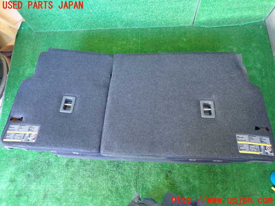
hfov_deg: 69.4
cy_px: 103
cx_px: 138
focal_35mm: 25
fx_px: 199
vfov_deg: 54.9
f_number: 2
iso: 400
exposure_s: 1/30
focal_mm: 4.5
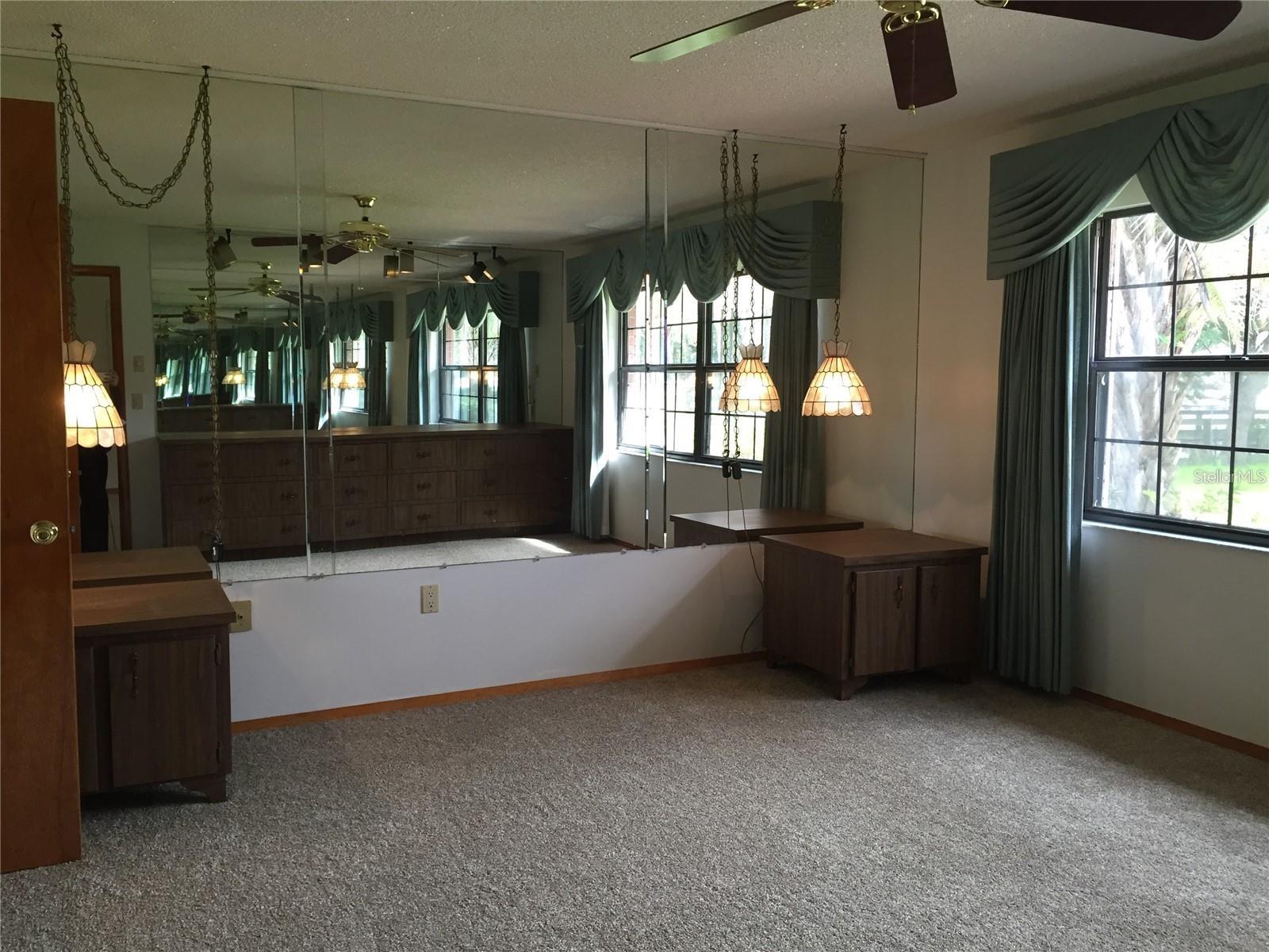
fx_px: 1063
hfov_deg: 61.7
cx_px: 634
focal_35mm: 29
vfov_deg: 48.2
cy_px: 476
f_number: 2.2
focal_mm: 4.15
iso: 40
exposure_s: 1/30
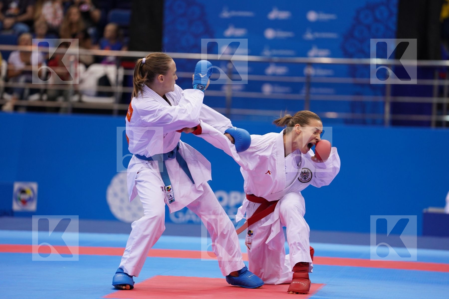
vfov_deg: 6.9
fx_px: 2494
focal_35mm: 200
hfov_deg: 10.3
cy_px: 150
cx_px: 224
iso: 1250
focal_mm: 200
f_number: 2.8
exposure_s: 1/1000
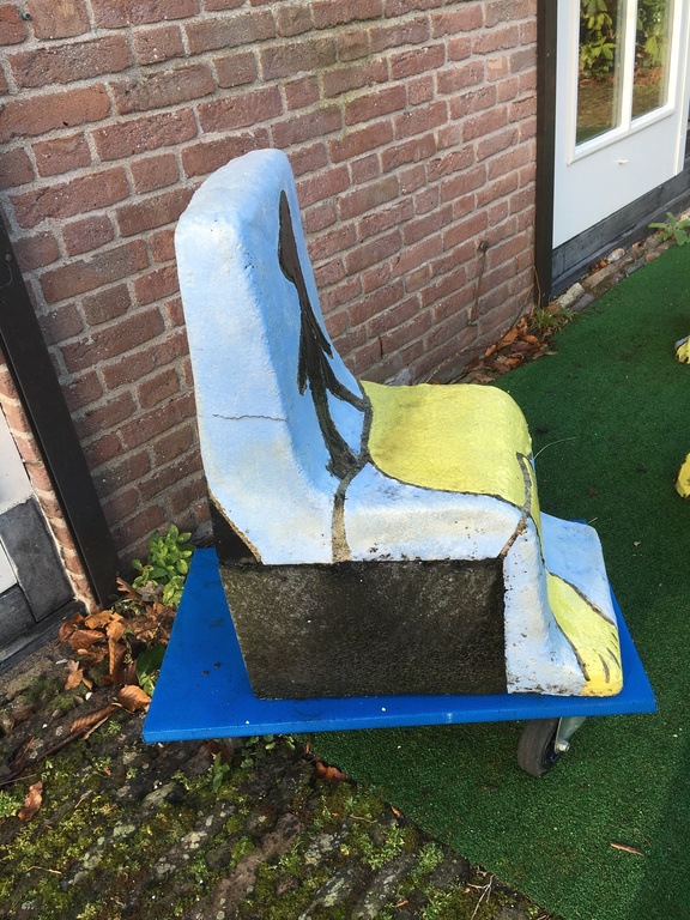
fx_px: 771
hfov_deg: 48.2
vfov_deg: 61.7
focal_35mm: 29
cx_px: 345
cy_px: 460
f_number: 2.2
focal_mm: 4.15
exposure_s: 1/169
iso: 25
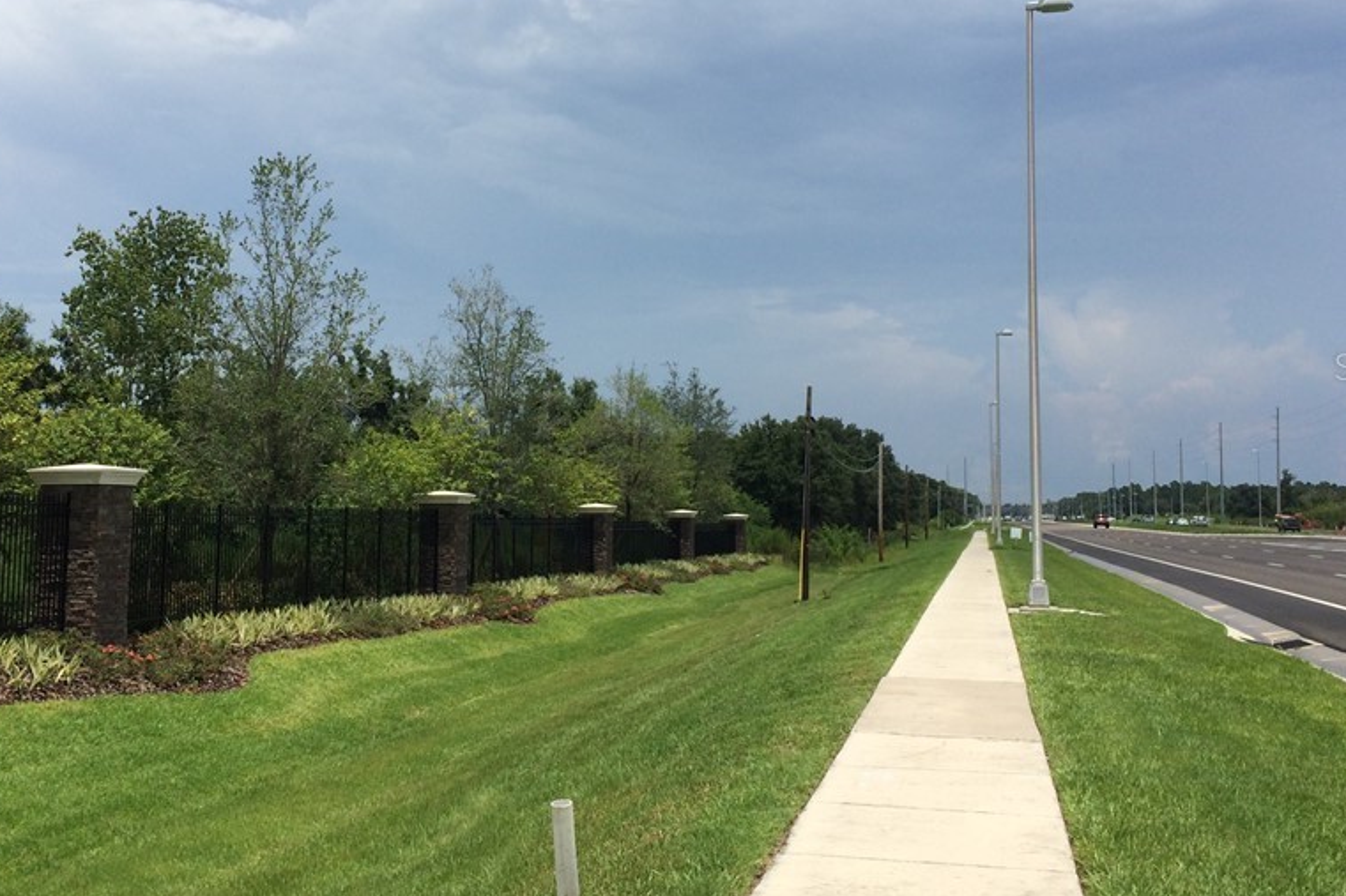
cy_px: 366
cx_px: 596
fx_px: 1570
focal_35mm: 42
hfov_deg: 46.3
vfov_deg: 31.8
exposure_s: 1/4115
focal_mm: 4.12
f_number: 2.2
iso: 40
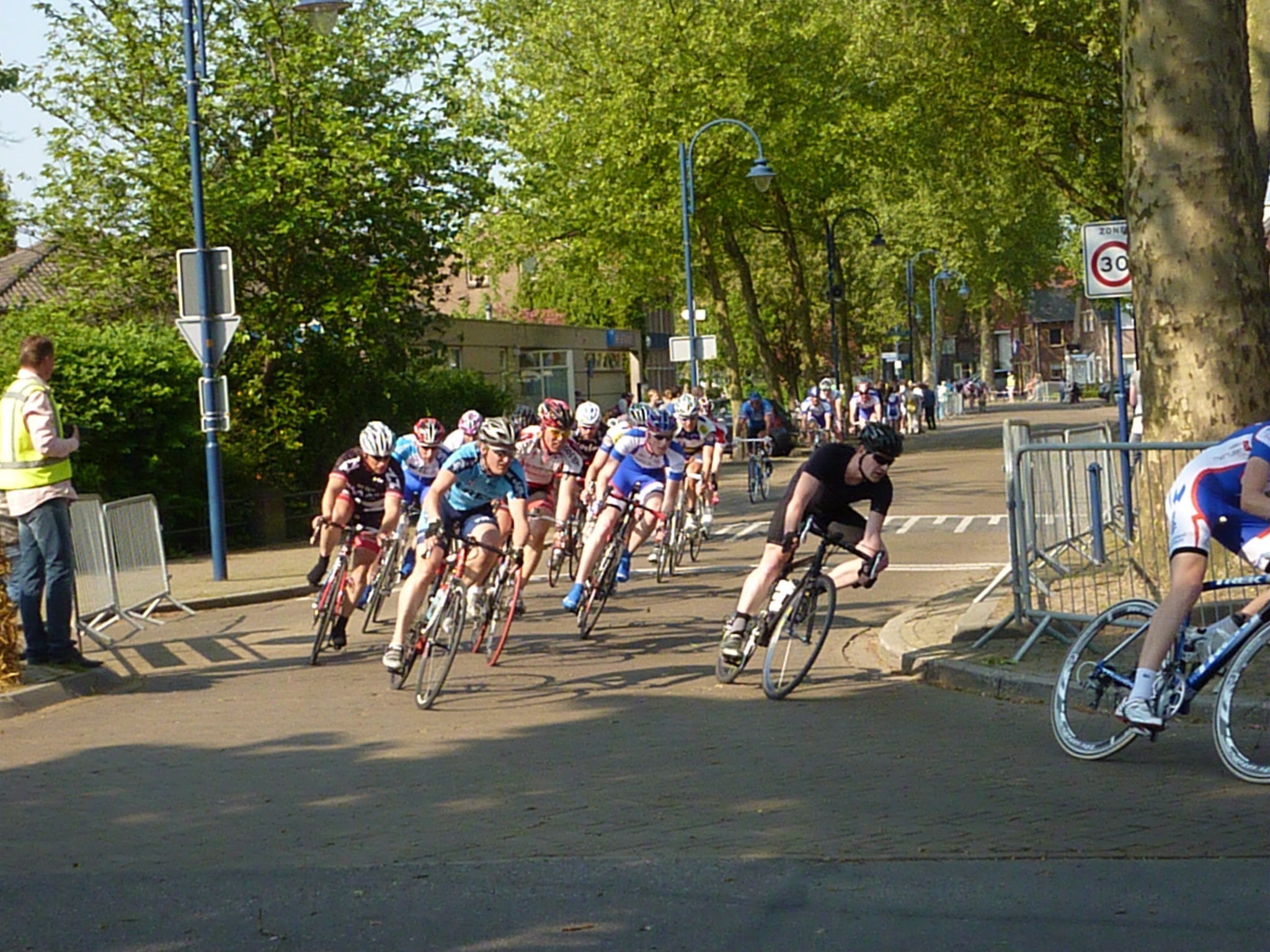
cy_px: 476
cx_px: 635
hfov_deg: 27.0
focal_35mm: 72
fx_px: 2642
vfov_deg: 20.4
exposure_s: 1/1000
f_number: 6.3
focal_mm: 11.9
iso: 800
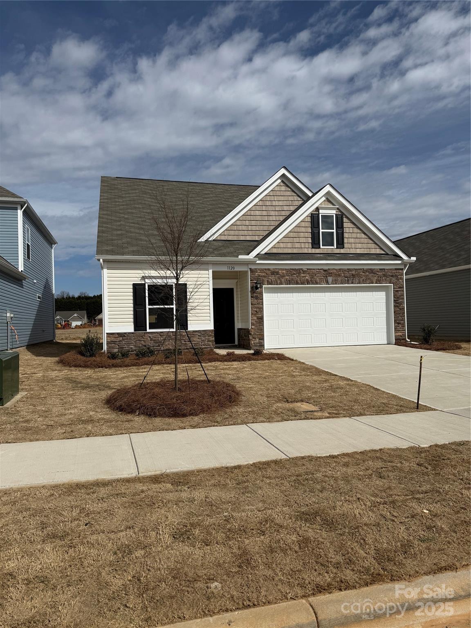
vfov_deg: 71.6
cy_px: 314
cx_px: 236
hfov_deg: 56.8
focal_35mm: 24
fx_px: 435
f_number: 1.78
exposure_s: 1/14286
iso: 80
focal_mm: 6.76
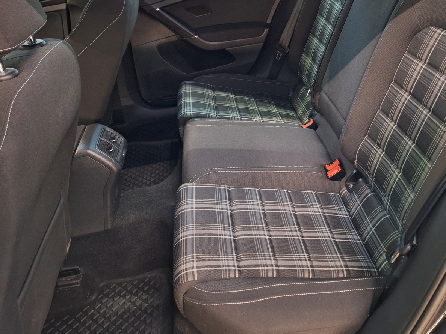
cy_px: 120
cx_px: 284
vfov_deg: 45.0
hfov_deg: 57.5
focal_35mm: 31
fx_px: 399
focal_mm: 5.54
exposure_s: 1/20
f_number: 1.8
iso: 500
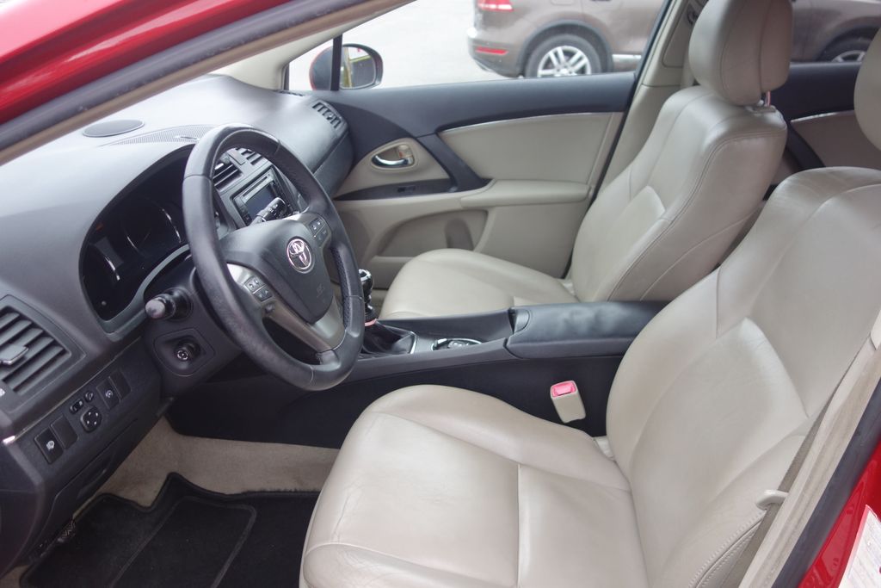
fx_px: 685
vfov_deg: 46.4
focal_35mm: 28
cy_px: 294
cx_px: 440
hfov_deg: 65.5
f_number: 1.8
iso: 125
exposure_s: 1/80
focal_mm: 10.4
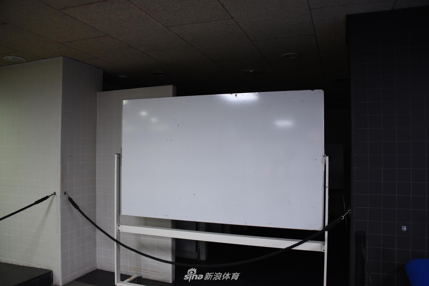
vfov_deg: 46.4
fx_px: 334
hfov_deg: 65.5
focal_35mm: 28
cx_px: 214
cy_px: 143
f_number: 3.5
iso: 1600
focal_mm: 28
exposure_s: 1/60
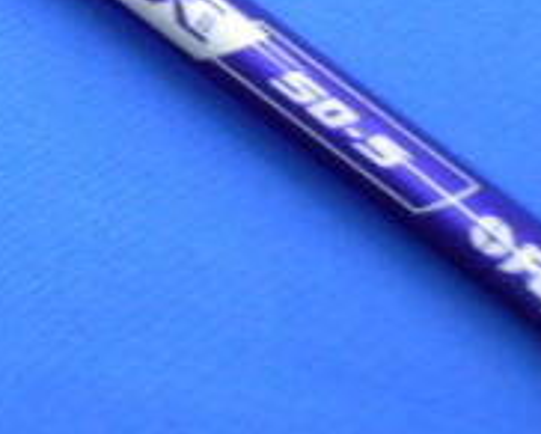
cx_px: -259
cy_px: -276
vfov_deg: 15.5
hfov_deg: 19.0
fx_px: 1427
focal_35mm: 89
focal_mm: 4.6
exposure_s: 1/30
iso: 400
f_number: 3.2
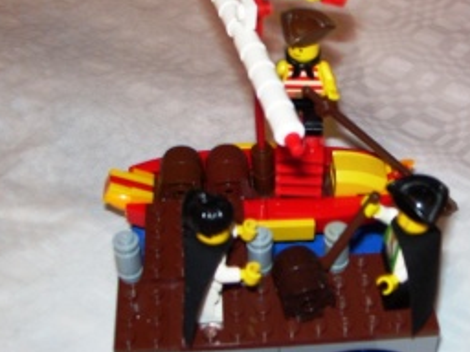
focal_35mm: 63
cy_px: 117
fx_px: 855
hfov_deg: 30.5
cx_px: 314
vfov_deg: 23.2
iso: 80
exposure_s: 1/60
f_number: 2.7
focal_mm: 6
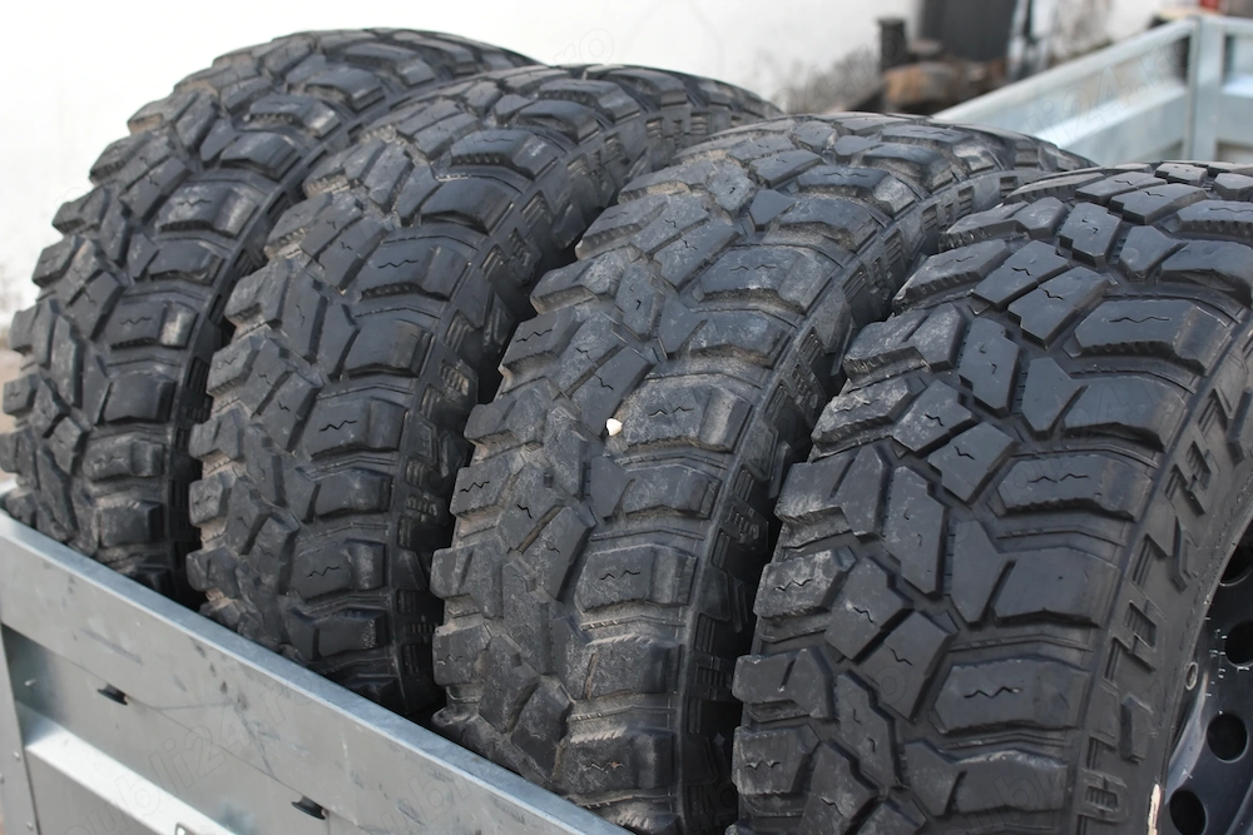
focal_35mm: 52
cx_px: 626
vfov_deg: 25.8
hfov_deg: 37.8
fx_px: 1827
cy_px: 418
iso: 500
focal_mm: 35
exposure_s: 1/60
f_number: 4
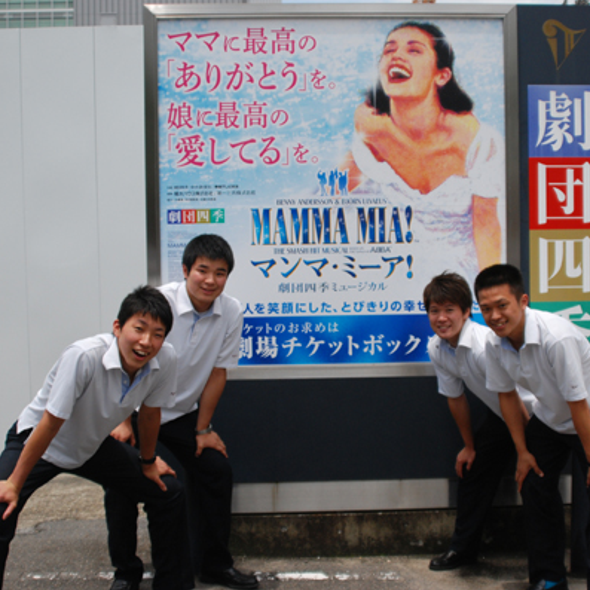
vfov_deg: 31.6
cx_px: 345
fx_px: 1041
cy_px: 294
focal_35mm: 54
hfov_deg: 31.6
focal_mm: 28
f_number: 4
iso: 400
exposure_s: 1/3200
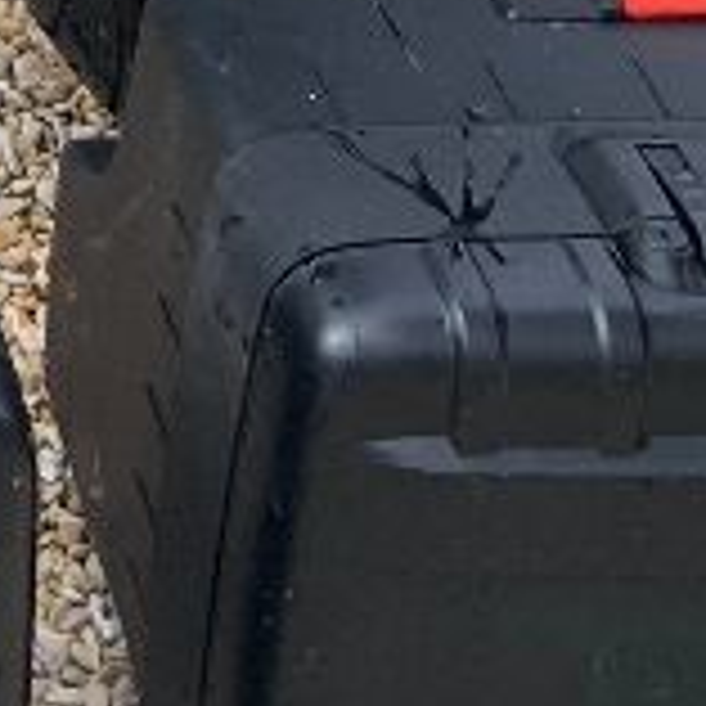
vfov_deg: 8.4
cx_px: -859
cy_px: -1079
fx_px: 4315
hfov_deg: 8.7
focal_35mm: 187
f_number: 1.8
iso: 25
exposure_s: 1/497
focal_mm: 4.25
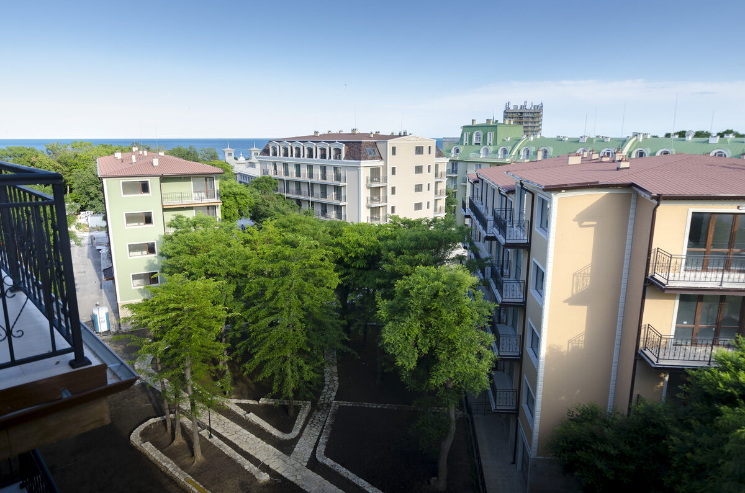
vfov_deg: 52.9
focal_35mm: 24
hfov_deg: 73.8
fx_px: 496
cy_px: 246
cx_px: 372
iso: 100
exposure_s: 1/640
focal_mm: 16
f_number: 2.8
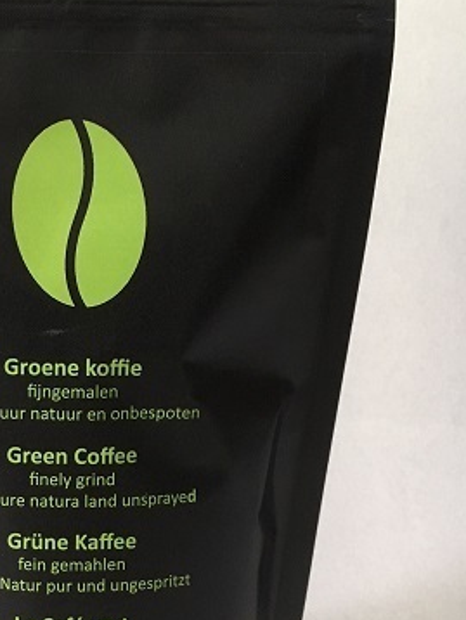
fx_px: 878
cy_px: 389
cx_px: 87
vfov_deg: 38.6
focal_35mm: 49
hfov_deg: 29.0
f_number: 2.2
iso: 200
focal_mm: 4.15
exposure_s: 1/25
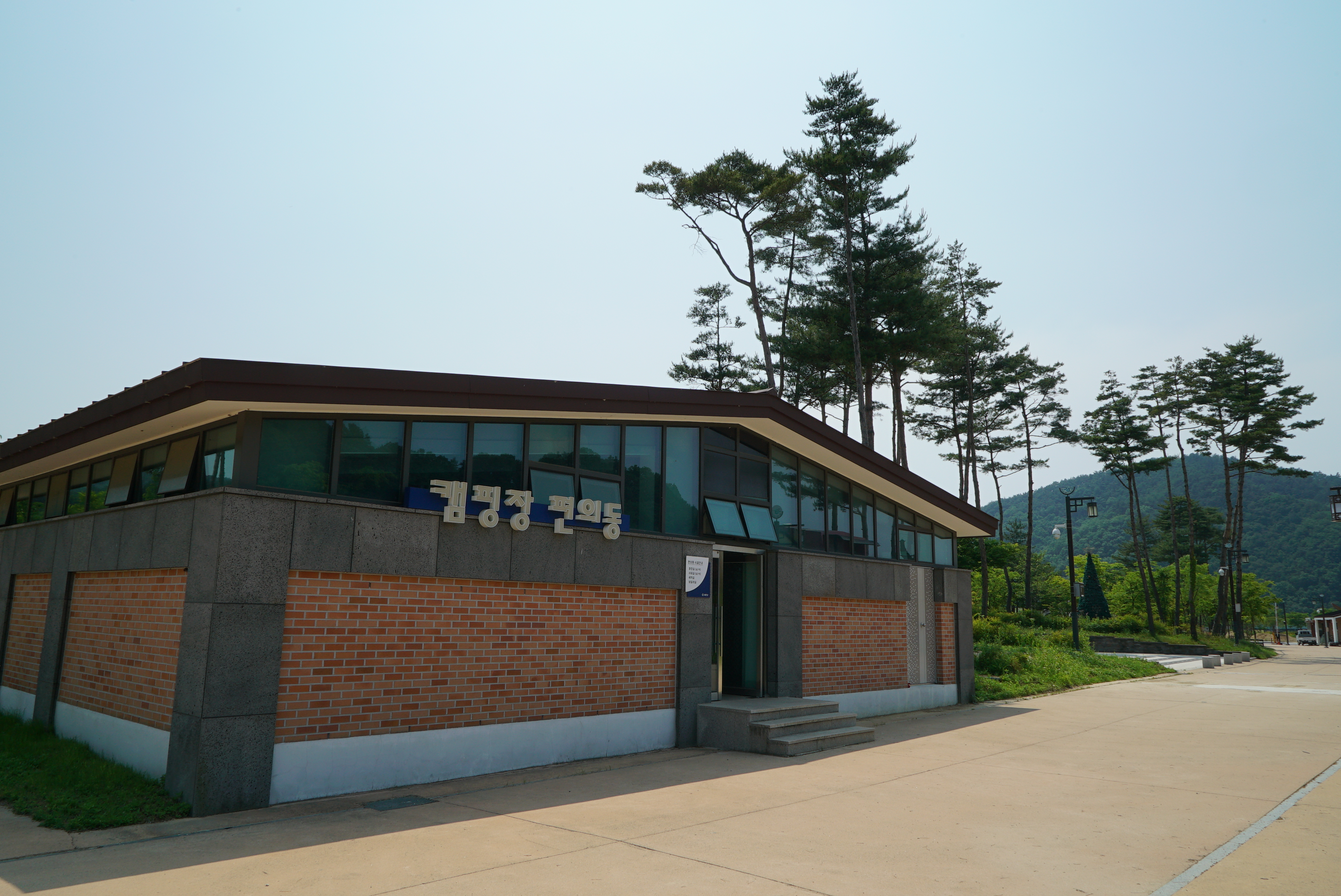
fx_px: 894
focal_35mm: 24
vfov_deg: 53.2
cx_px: 670
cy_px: 448
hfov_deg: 73.7
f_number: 22
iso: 200
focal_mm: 24
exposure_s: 1/125
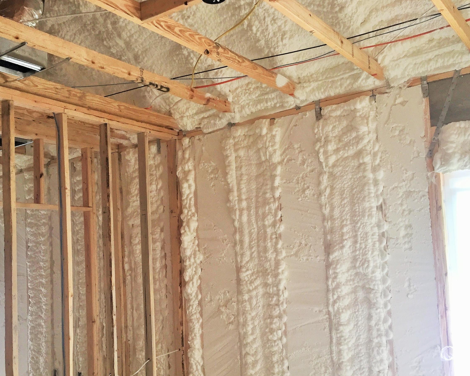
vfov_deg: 39.0
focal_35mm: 38
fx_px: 529
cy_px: 230
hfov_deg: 47.9
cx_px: 223
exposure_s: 1/30
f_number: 2.2
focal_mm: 4.15
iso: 50
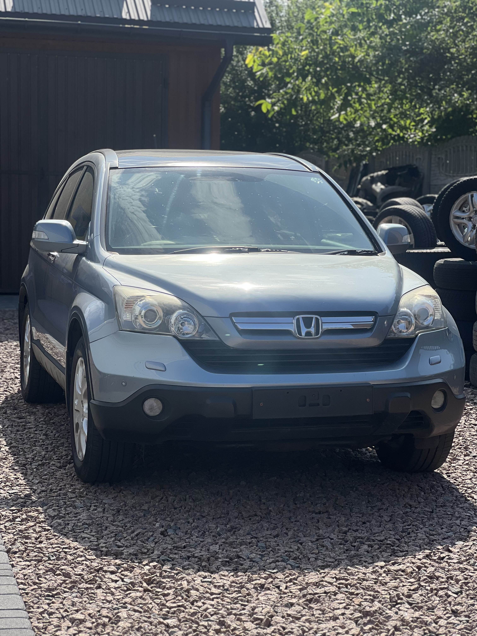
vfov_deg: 25.3
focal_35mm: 77
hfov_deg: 19.1
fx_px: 1415
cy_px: 318
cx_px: 238
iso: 32
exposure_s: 1/827
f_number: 2.8
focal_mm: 9
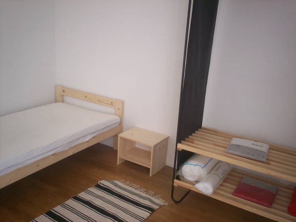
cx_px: 148
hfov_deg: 51.4
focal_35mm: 36
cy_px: 111
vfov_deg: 39.6
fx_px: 308
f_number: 4.5
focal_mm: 6
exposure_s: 1/68.1
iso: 100
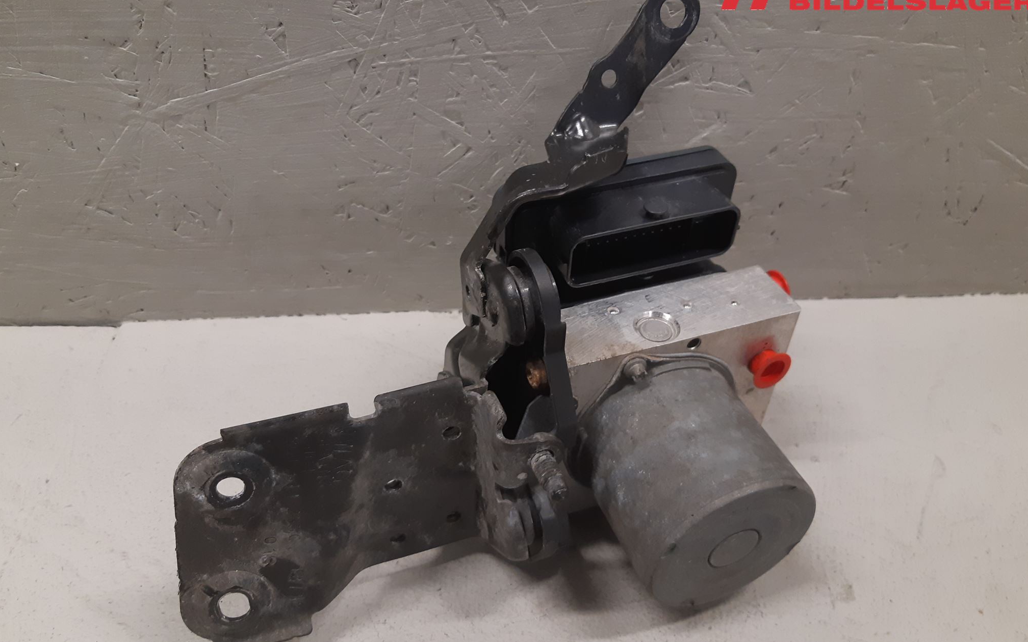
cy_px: 315
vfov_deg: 44.5
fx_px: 784
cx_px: 512
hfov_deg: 66.5
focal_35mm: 28
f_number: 1.7
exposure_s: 1/50
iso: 160
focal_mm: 3.93
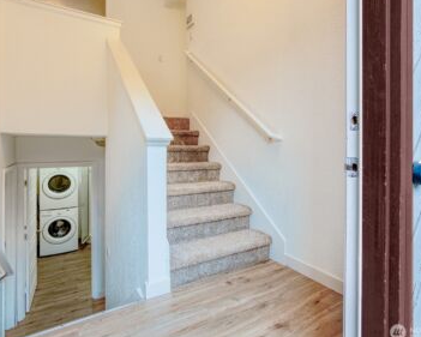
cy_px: 164
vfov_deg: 68.1
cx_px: 227
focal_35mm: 20
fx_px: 249
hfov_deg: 80.2
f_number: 9
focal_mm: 9
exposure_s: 1/4
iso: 200
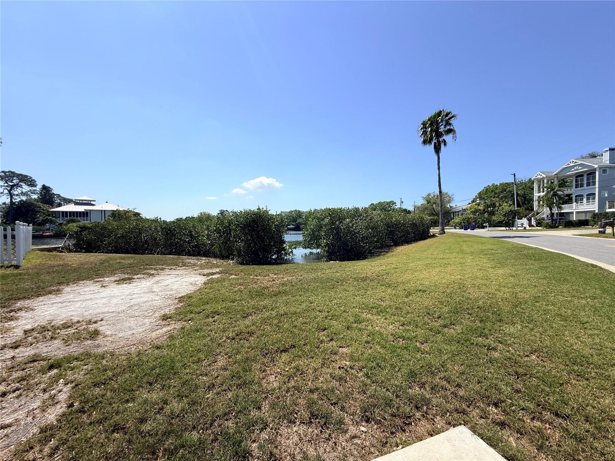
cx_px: 308
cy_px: 230
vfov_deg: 85.7
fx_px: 249
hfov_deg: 102.1
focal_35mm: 14
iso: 50
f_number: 2.2
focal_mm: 2.22
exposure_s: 1/3289
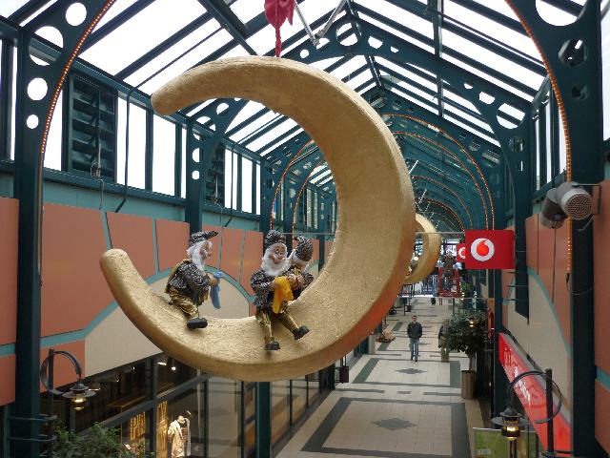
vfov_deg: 42.9
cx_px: 305
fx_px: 582
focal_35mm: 33
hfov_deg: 55.4
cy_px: 229
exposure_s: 1/80
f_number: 2.8
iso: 80
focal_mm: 5.5
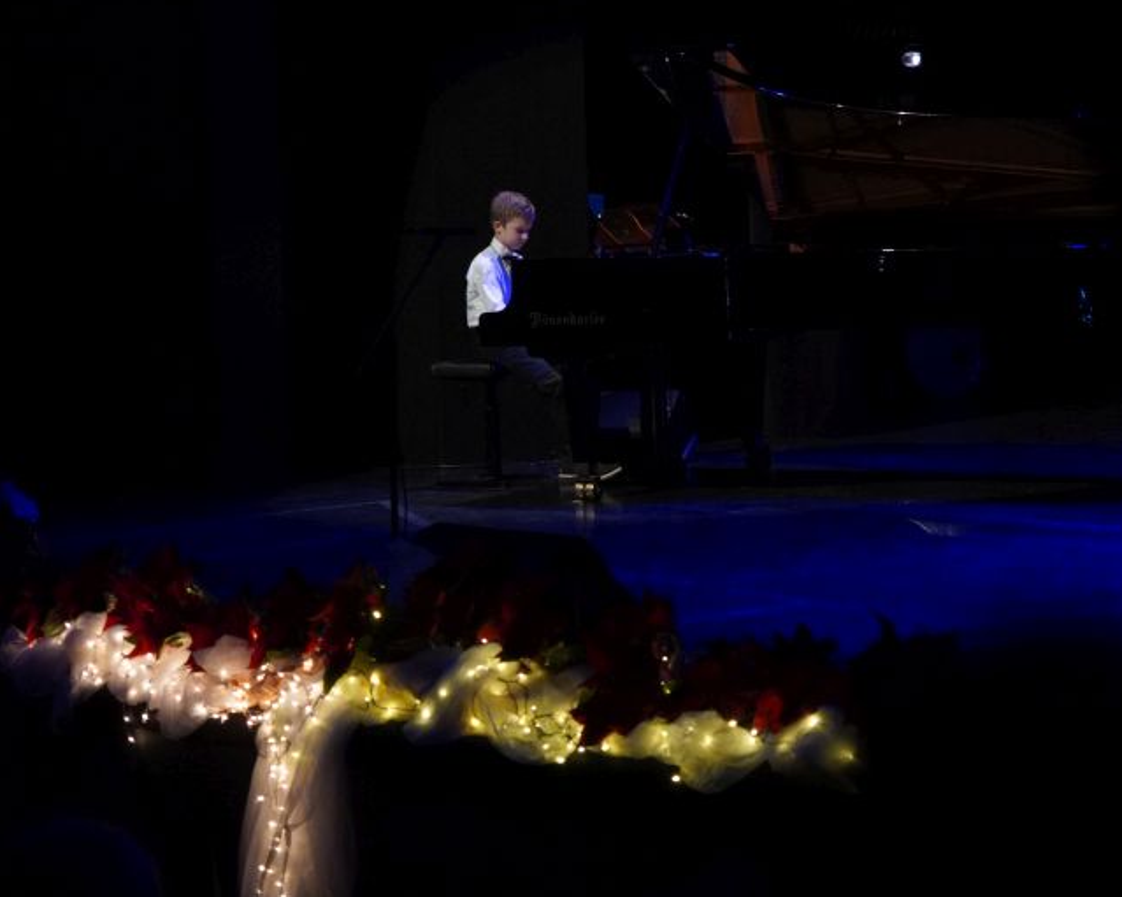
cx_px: 576
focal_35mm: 109
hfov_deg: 17.6
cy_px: 116
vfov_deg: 14.0
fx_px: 3619
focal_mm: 50
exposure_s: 1/125
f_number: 3.2
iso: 1600
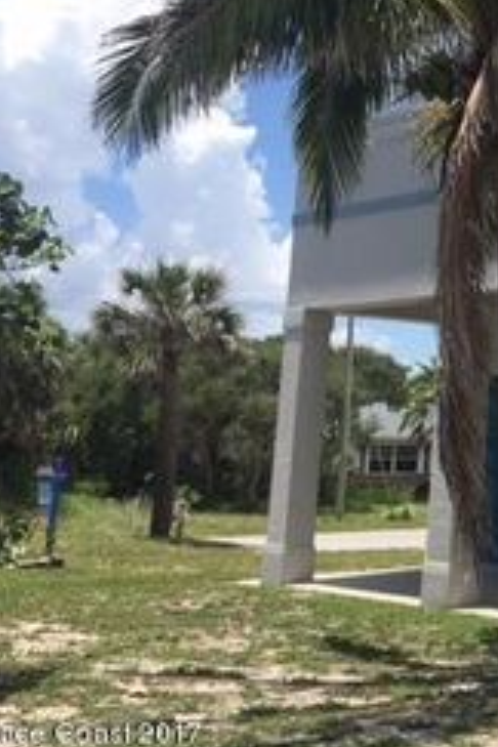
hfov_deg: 19.5
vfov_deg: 31.9
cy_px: 204
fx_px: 1286
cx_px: 716
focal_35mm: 62
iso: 25
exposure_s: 1/1508
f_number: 2.2
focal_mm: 4.15
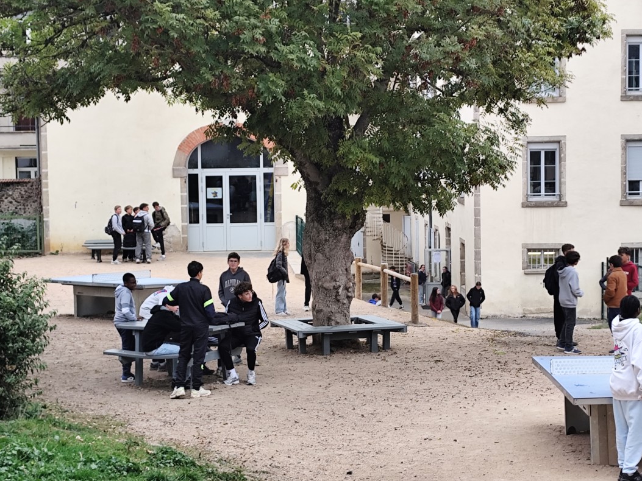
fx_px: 1447
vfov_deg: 18.9
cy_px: 240
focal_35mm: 78
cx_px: 320
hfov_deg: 25.0
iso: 100
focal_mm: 6.14
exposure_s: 1/100
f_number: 1.65
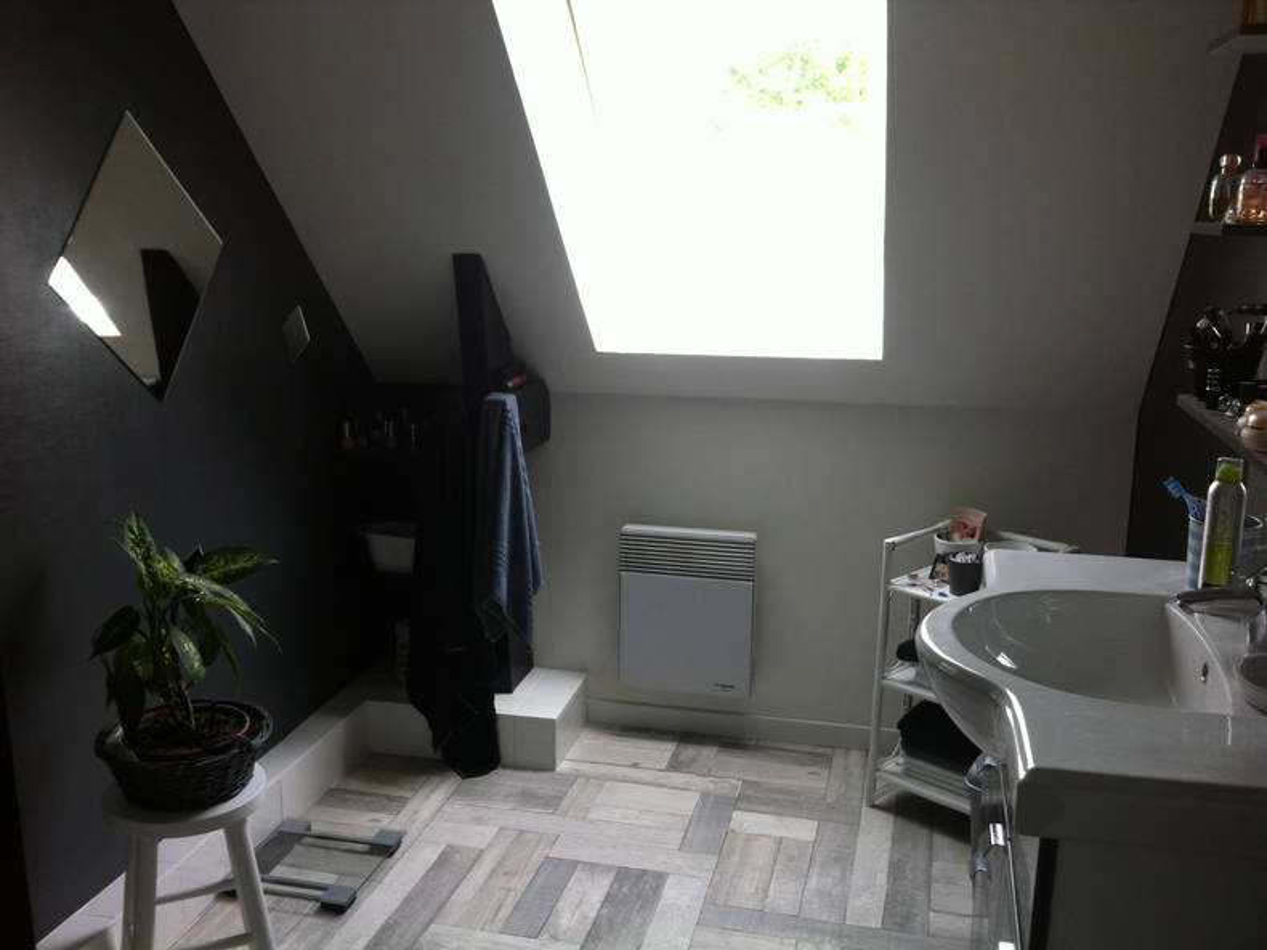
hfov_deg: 52.6
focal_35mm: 35
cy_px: 475
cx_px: 634
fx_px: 1281
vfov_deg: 40.7
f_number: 2.8
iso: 80
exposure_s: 1/60
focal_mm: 3.85
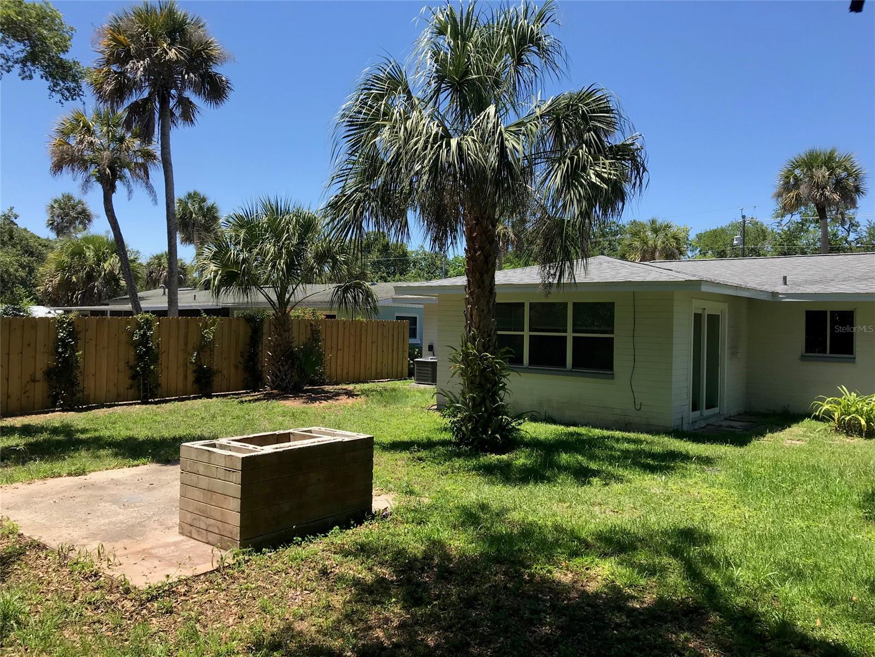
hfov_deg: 63.4
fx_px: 708
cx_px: 438
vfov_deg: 49.7
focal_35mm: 28
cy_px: 328
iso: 20
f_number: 1.8
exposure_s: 1/1520
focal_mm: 3.99
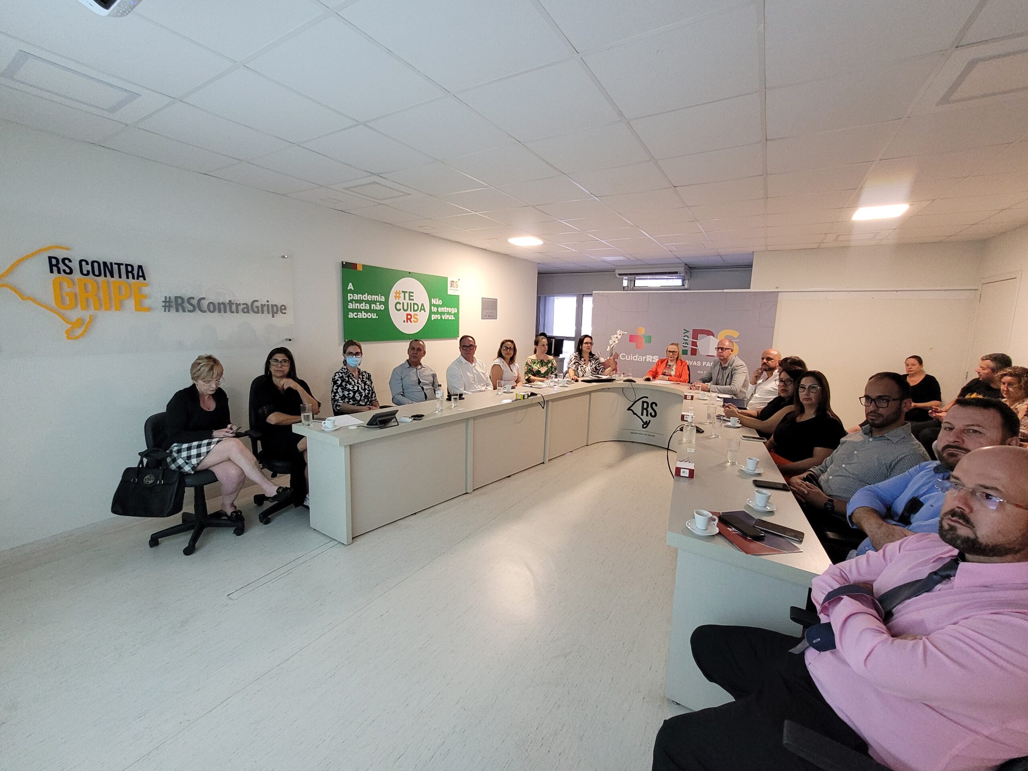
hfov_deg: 106.2
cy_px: 386
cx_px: 514
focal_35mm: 13
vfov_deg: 89.9
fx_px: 386
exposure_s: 1/60
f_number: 2.2
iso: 400
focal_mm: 1.74
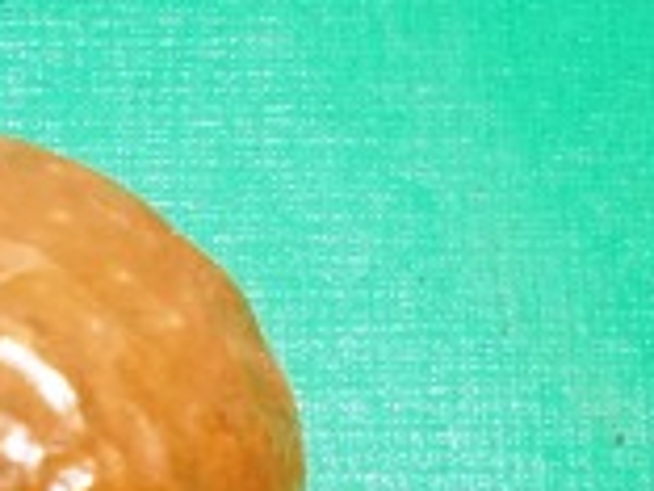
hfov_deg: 12.7
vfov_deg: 10.1
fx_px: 2721
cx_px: -444
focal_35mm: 144
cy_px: 671
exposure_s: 1/60
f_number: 5.6
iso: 64
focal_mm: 6.3
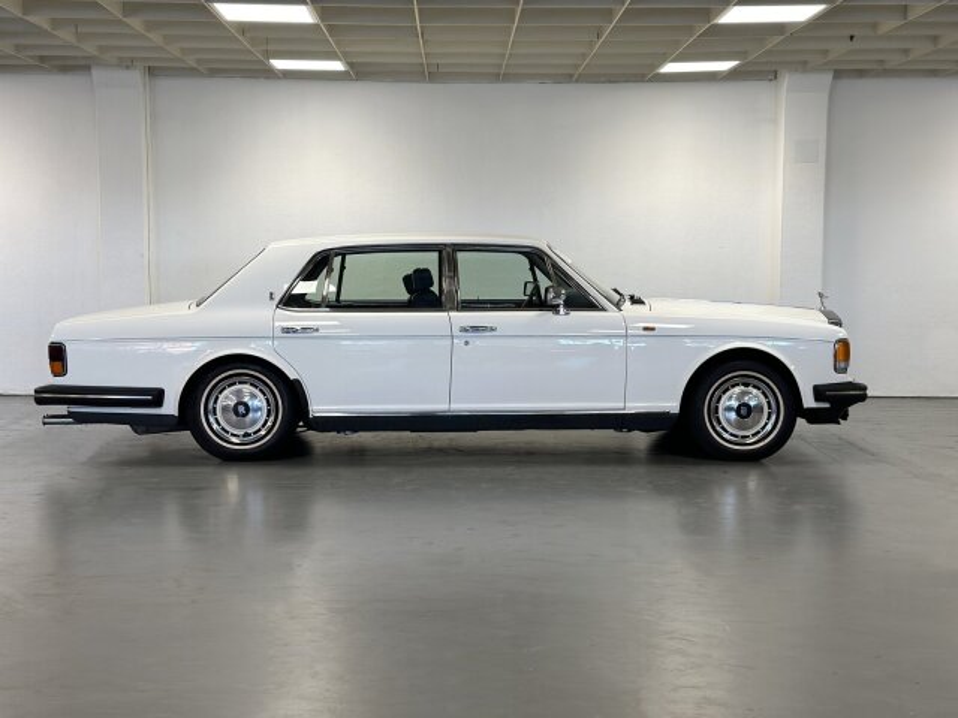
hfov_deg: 39.7
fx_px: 1328
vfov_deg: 30.3
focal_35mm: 48
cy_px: 359
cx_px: 479
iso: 125
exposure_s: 1/120
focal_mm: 6.86
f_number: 1.78
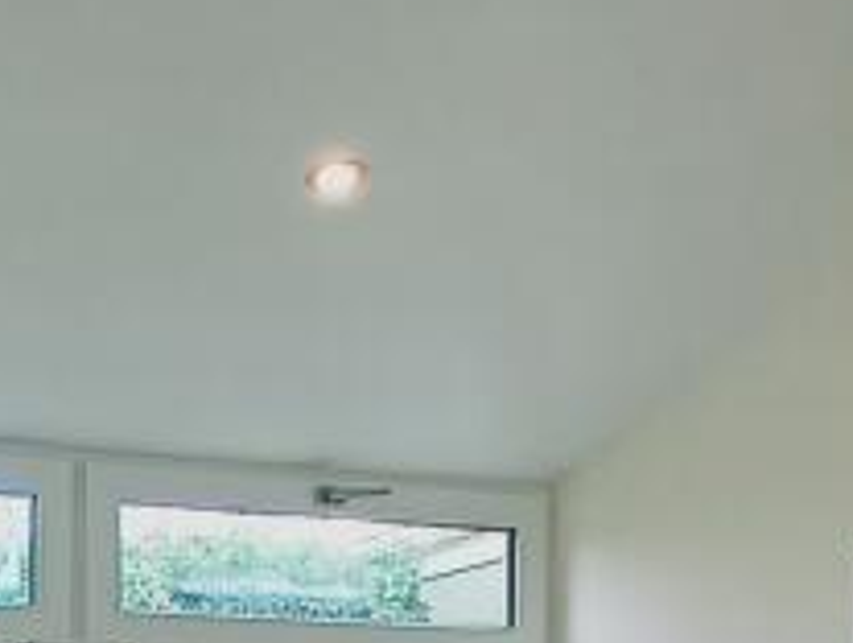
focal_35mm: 79
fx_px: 1950
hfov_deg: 24.3
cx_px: 173
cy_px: 923
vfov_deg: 17.2
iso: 64
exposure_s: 1/100
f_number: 2.2
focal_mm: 1.64
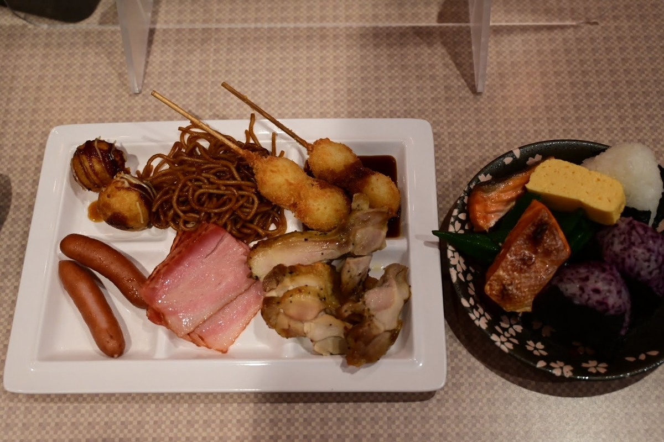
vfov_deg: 32.6
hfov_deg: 47.4
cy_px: 221
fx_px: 756
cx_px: 332
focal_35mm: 41
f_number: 4
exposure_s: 1/1000
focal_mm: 41
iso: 4000
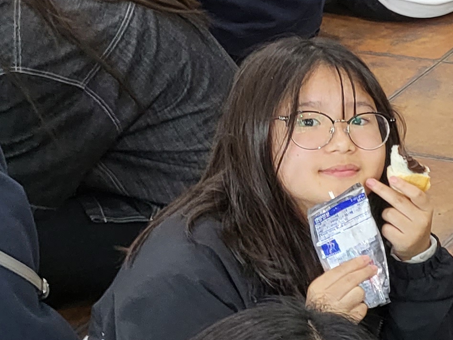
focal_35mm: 110
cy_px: 367
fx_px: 1440
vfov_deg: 13.2
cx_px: 813
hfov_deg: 15.4
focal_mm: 4.25
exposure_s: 1/60
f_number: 1.8
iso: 200
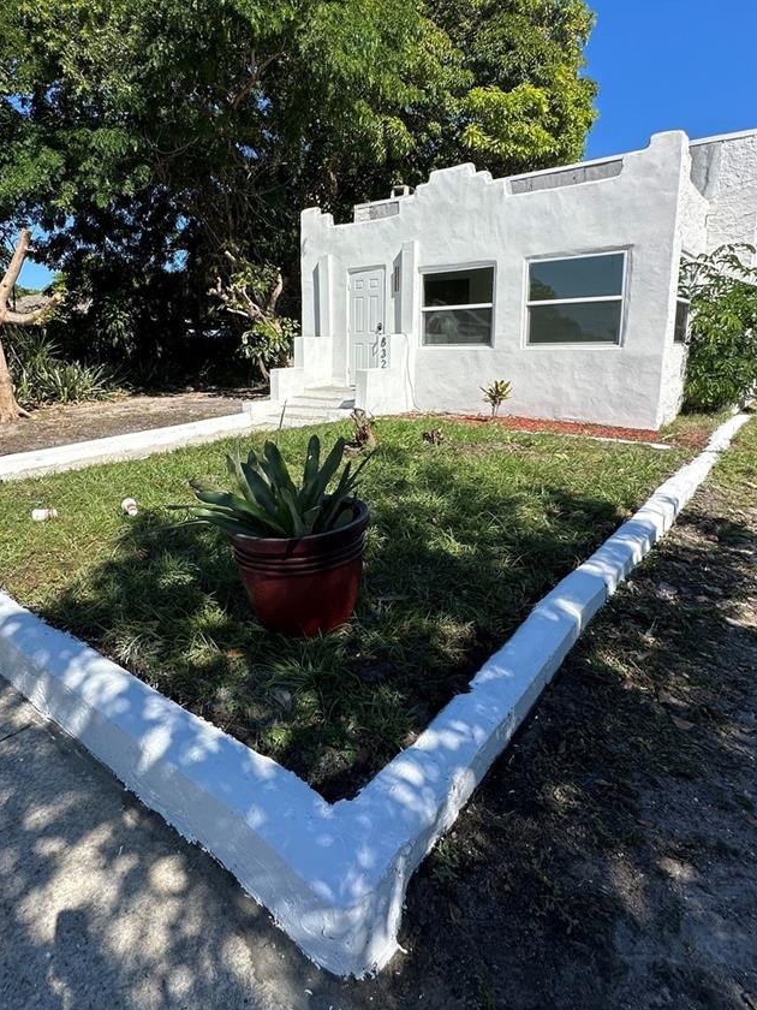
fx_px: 583
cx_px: 306
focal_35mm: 20
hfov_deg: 65.4
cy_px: 435
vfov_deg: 81.3
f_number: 2.2
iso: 50
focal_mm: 2.22
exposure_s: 1/1887
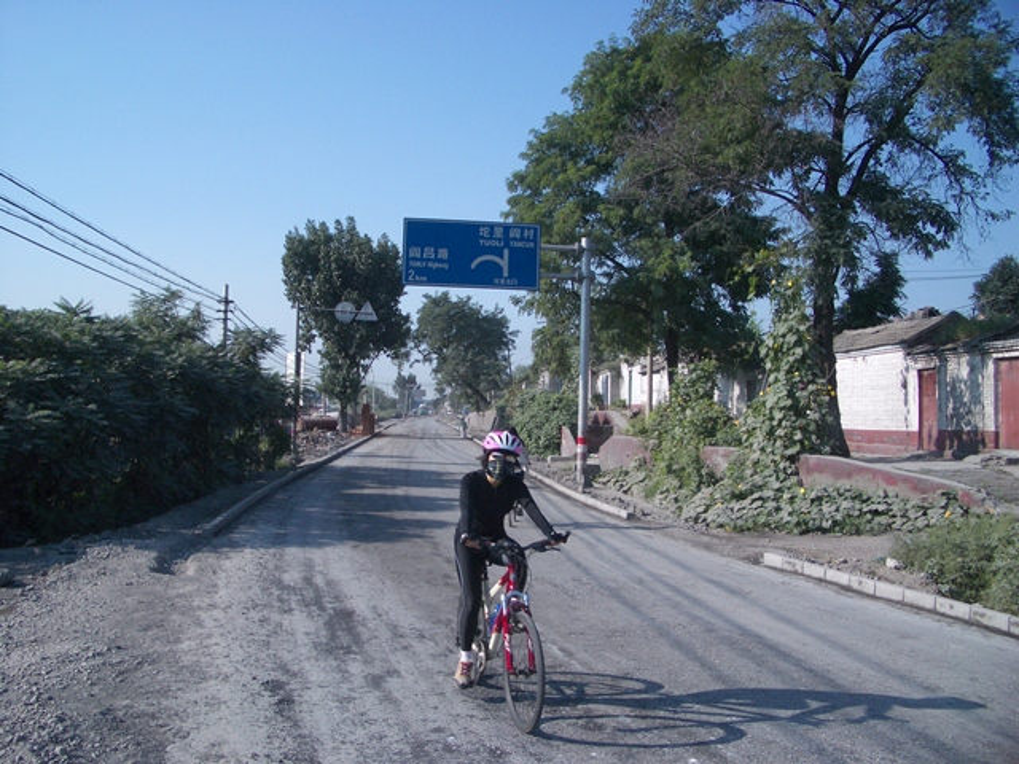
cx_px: 510
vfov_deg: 40.7
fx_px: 1030
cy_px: 382
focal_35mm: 35
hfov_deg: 52.6
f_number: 4.3
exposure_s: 1/500
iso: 50
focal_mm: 5.8
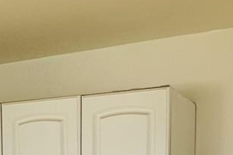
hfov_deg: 21.2
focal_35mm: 96
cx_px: 134
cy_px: 340
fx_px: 621
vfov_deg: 12.1
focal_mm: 2.22
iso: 40
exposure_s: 1/425
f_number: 2.2
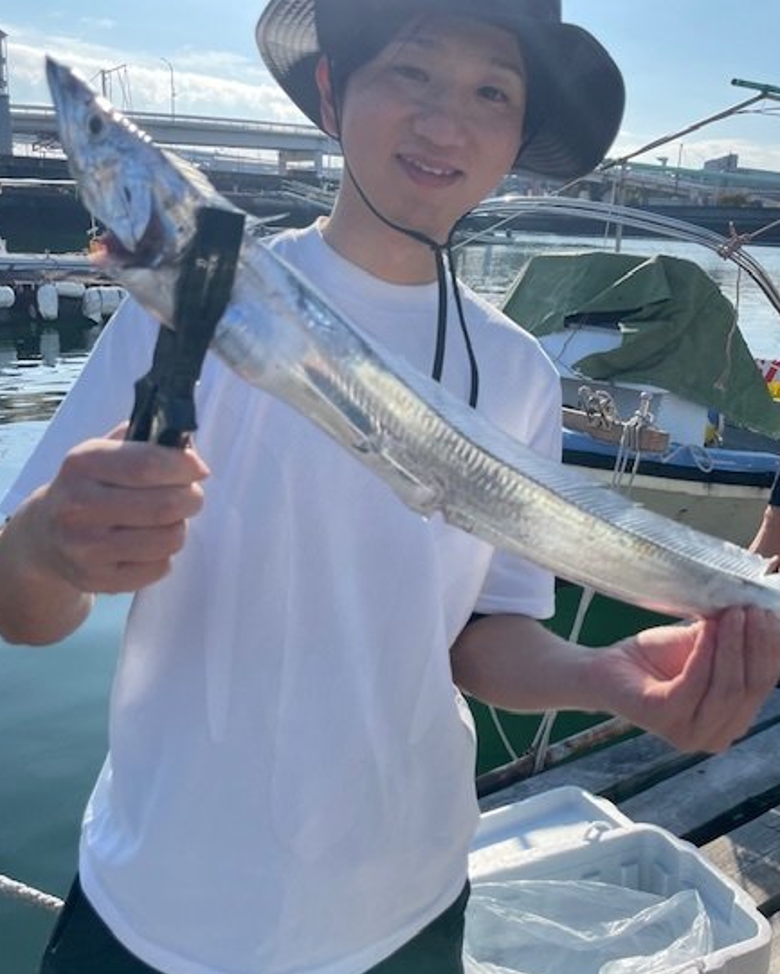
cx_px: 391
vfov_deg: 58.5
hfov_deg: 48.5
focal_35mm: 30
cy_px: 418
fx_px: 865
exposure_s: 1/2506
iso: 32
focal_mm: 4.2
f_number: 1.6
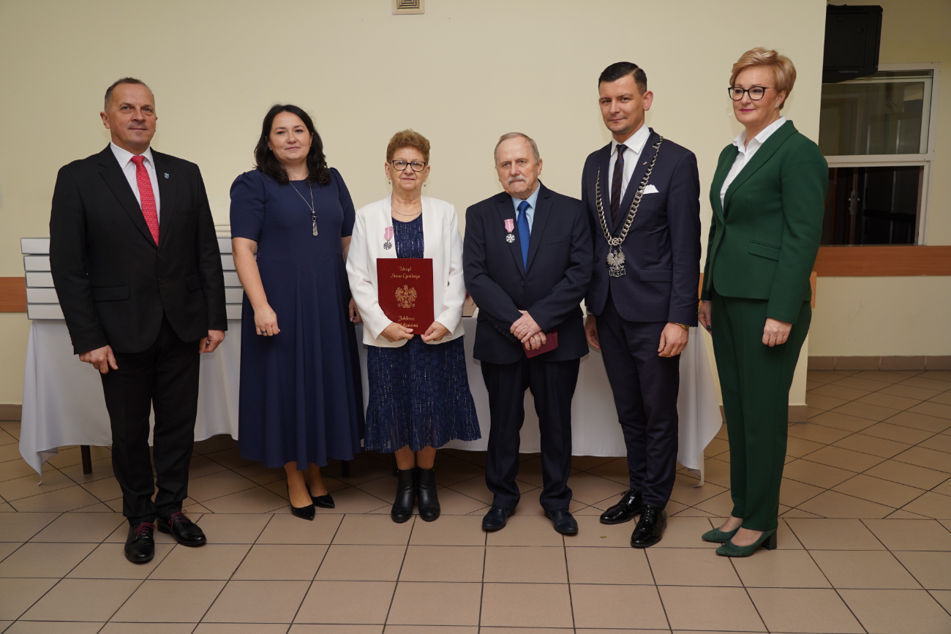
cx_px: 476
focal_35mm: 32
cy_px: 317
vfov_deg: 41.1
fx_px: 845
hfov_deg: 58.7
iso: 250
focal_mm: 32
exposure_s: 1/100
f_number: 4
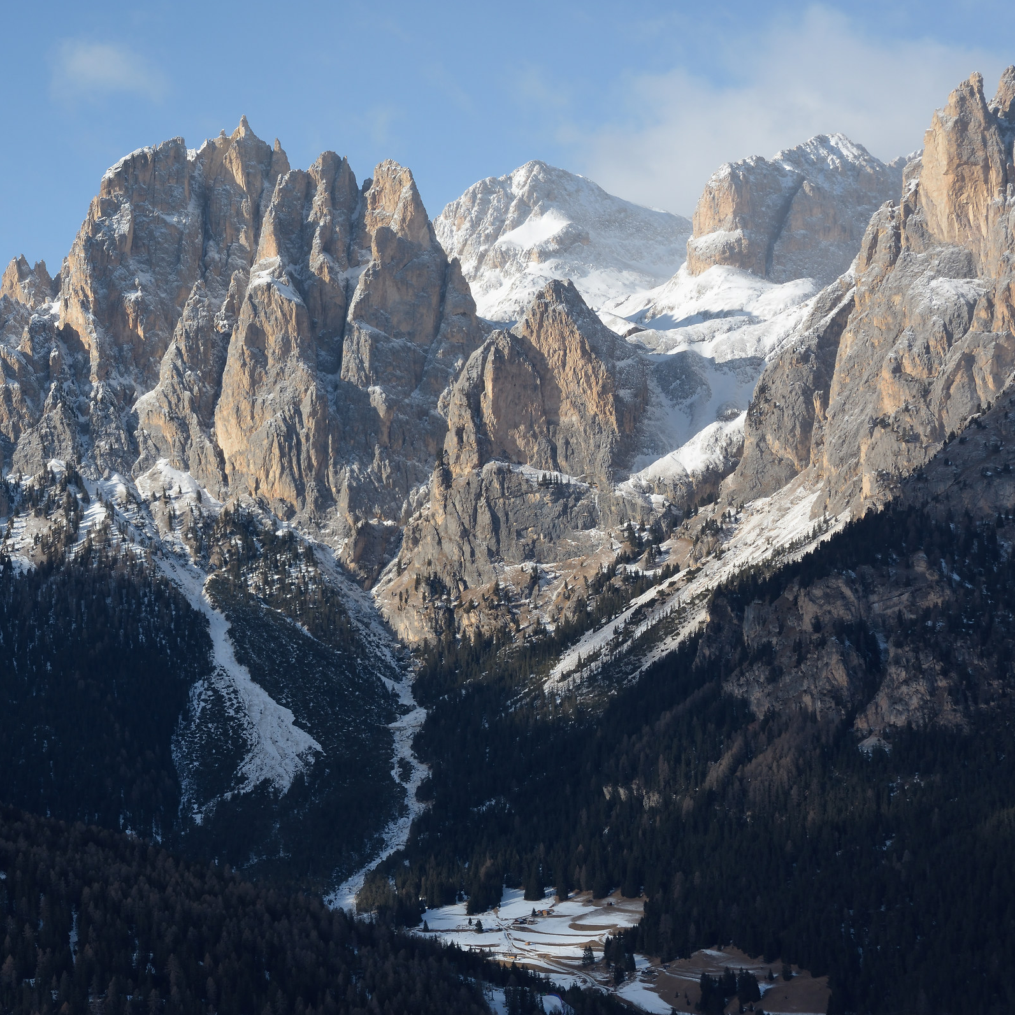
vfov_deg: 18.1
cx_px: 252
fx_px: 3185
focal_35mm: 96
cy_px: 507
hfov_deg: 18.0
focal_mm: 50
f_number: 8
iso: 200
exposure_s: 1/400
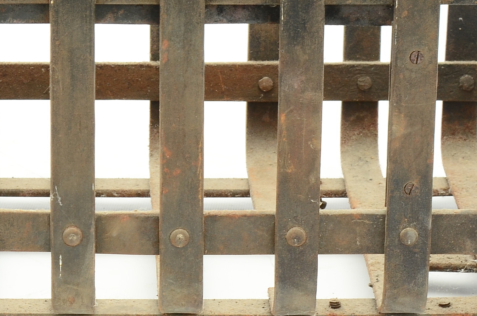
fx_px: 2993
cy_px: 47
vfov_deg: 6.0
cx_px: 61
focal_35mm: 226
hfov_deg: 9.1
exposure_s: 1/80
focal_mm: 55
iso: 320
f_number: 10
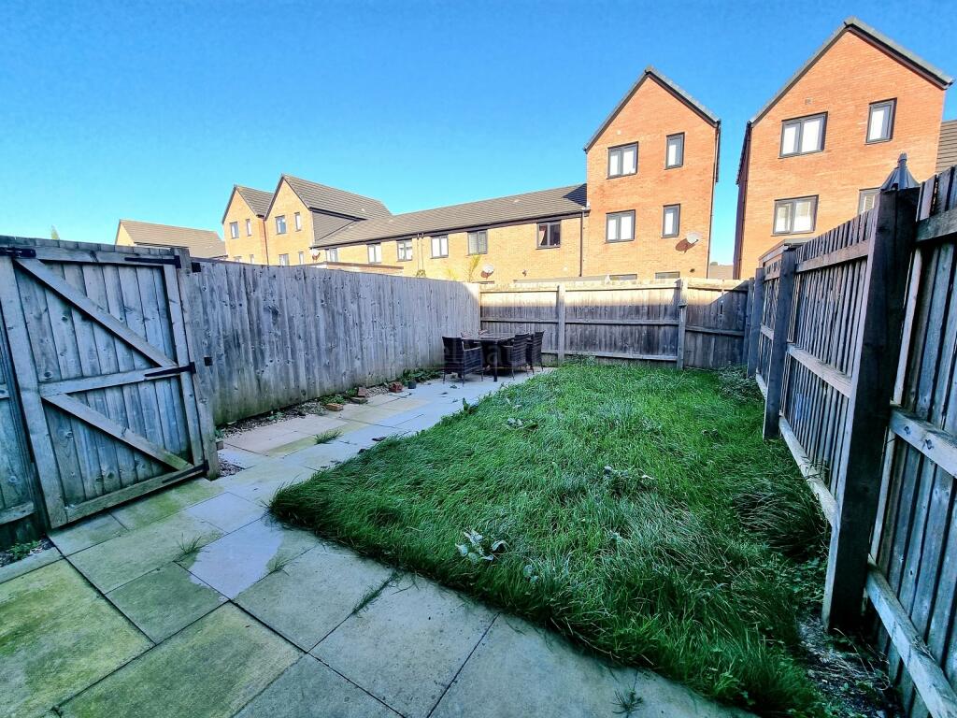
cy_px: 359
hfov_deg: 106.2
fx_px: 359
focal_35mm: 13
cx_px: 478
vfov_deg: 89.9
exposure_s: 1/588
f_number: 2.2
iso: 50
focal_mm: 2.2
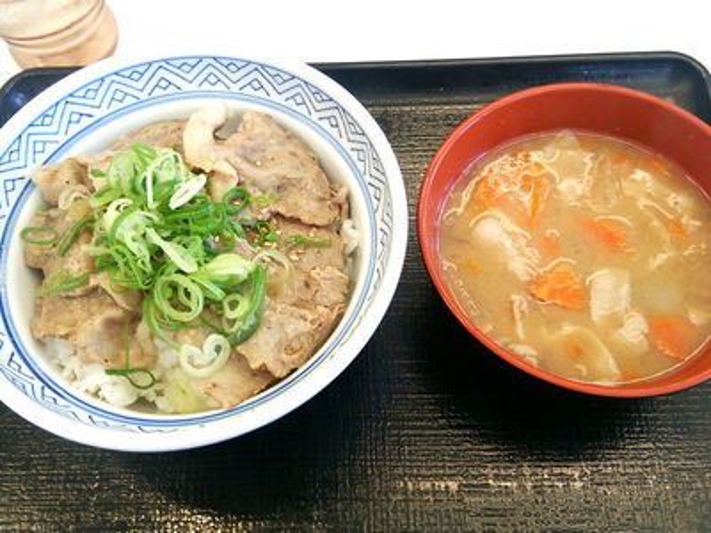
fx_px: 616
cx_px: 356
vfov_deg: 46.8
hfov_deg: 60.0
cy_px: 266
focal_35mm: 30
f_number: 1.94
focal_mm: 4.06
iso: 40
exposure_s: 1/63
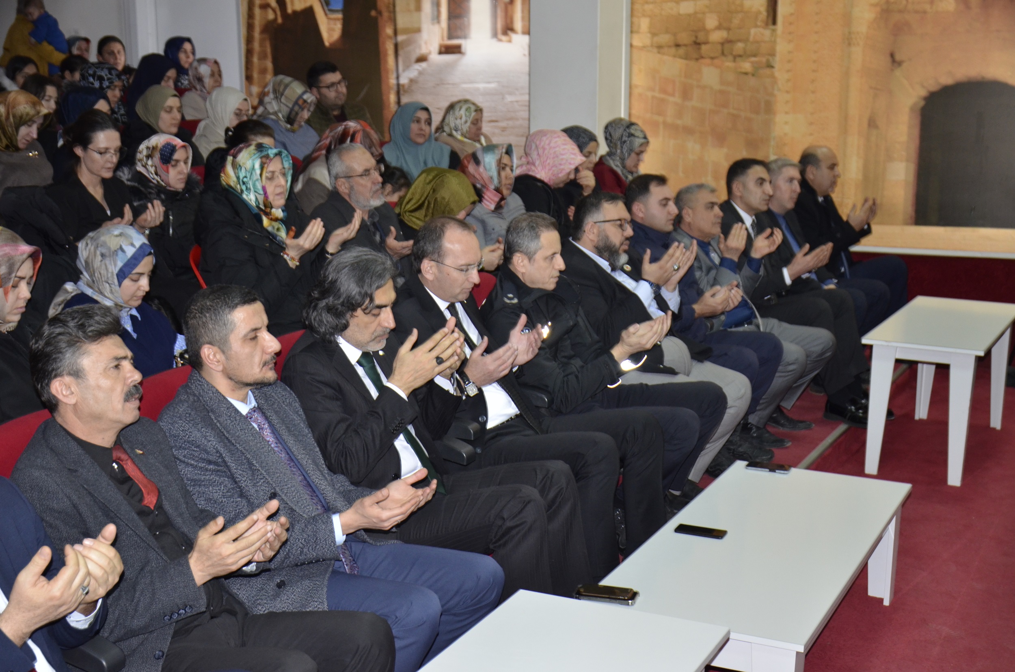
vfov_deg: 25.6
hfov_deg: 37.9
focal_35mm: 52
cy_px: 336
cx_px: 508
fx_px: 1477
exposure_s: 1/60
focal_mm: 35
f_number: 4.2
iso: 800
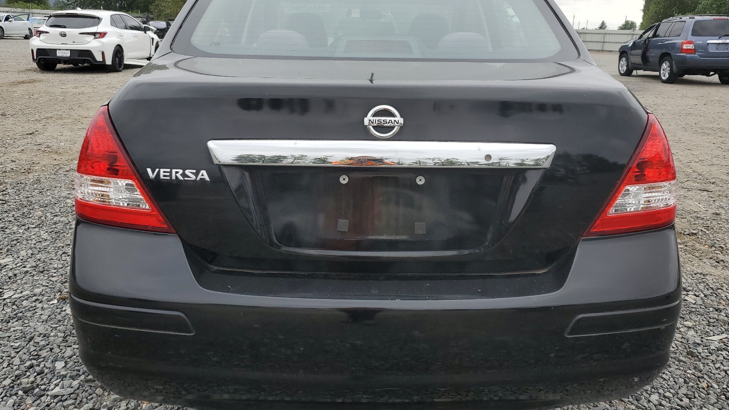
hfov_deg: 66.1
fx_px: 561
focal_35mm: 29
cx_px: 368
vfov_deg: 40.0
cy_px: 165
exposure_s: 1/2000
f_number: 1.5
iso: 50
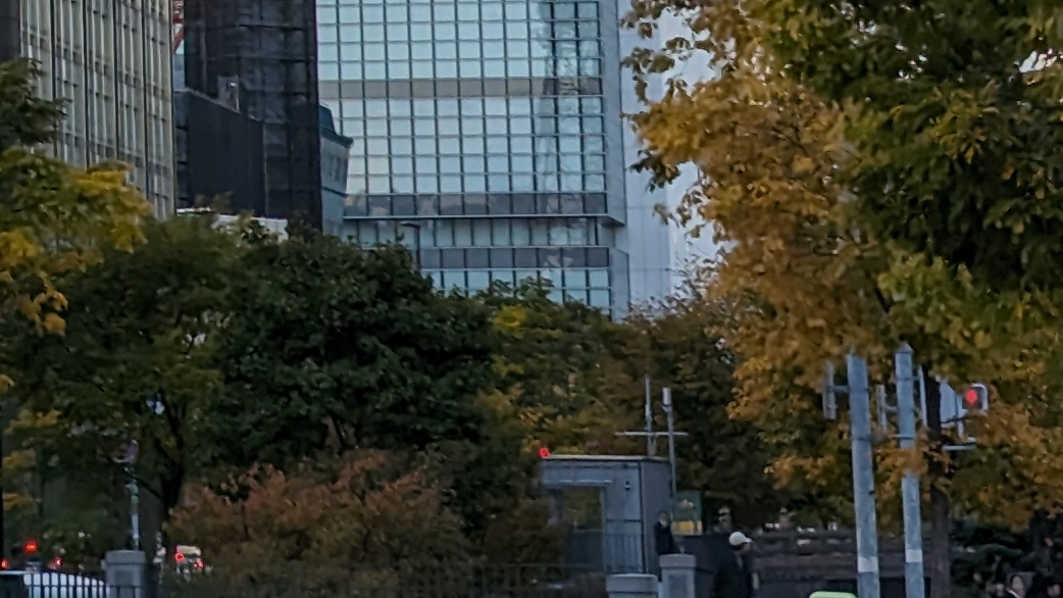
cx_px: -445
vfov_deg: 5.7
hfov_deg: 10.2
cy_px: -707
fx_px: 5778
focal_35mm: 205
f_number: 1.85
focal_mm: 6.81
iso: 46
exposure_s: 1/603
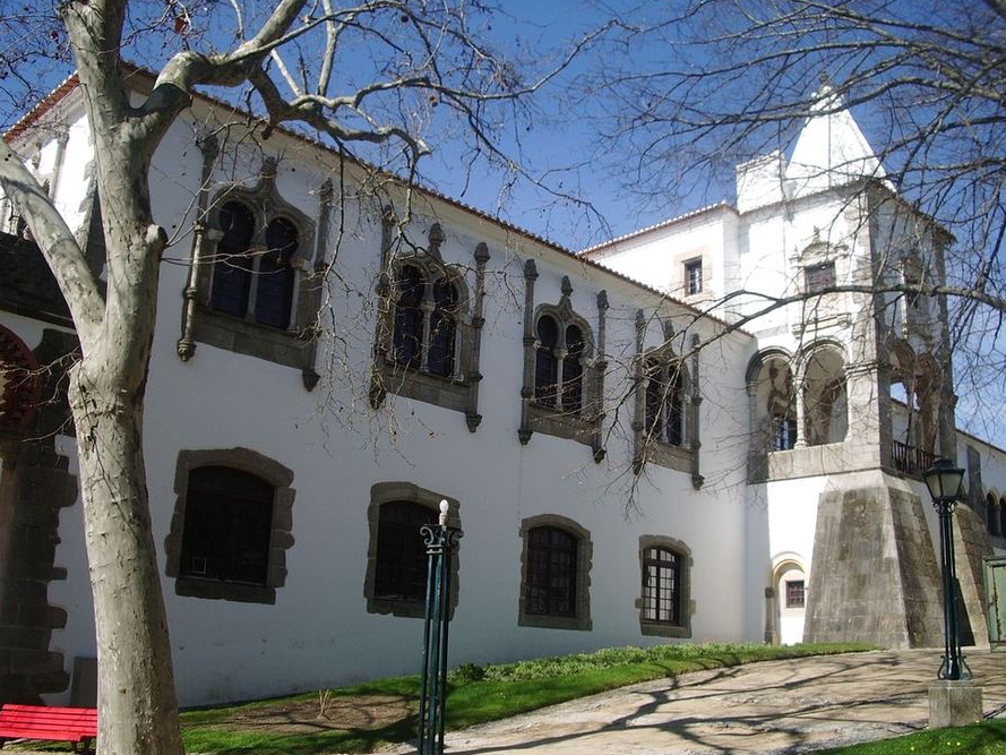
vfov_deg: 38.7
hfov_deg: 50.1
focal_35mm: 37
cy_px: 379
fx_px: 1075
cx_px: 511
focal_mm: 5.8
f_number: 4.3
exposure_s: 1/400
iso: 50
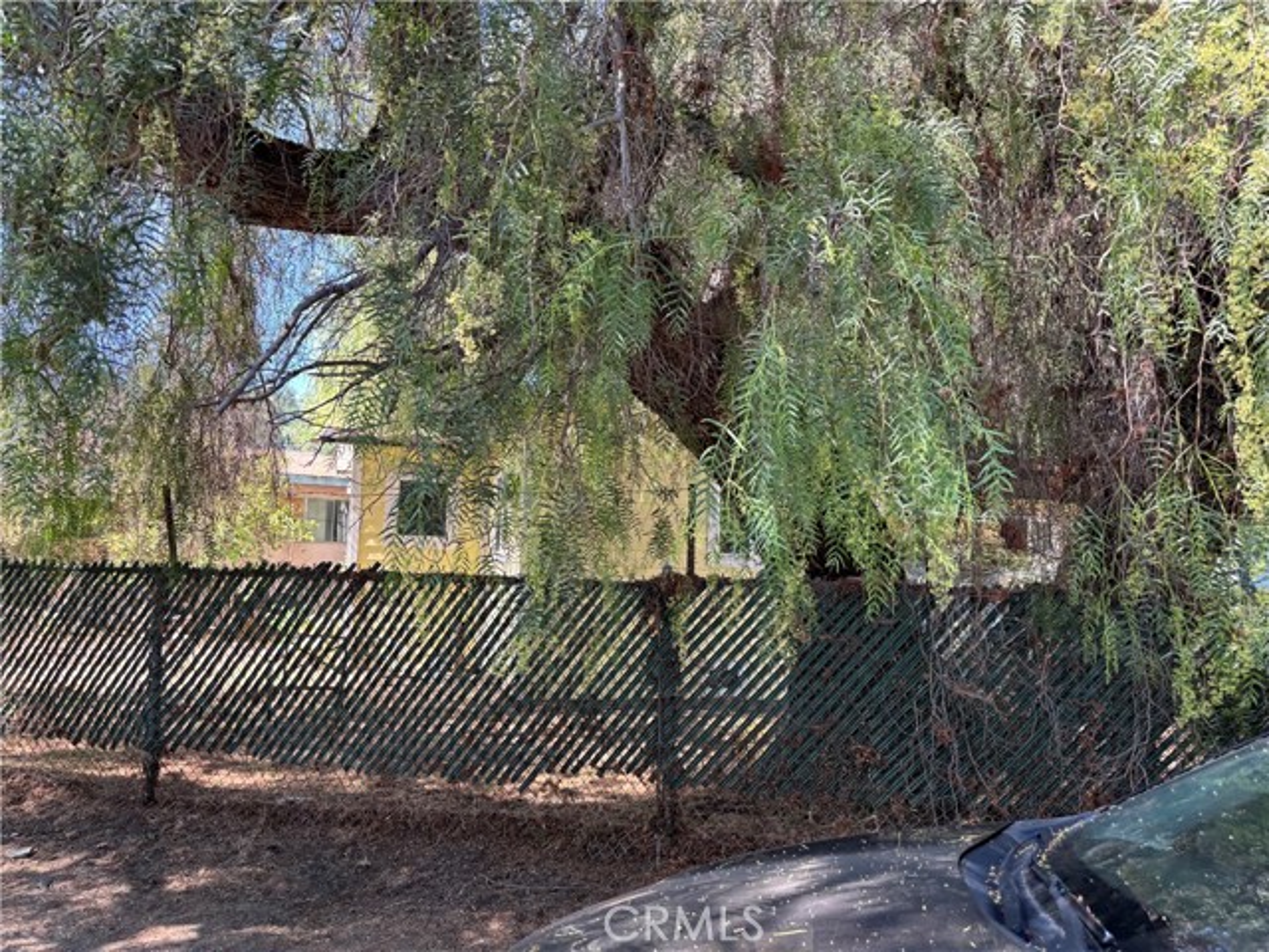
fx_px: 953
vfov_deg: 53.1
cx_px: 634
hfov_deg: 67.3
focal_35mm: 26
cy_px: 476
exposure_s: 1/150
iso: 40
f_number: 1.6
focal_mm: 5.96
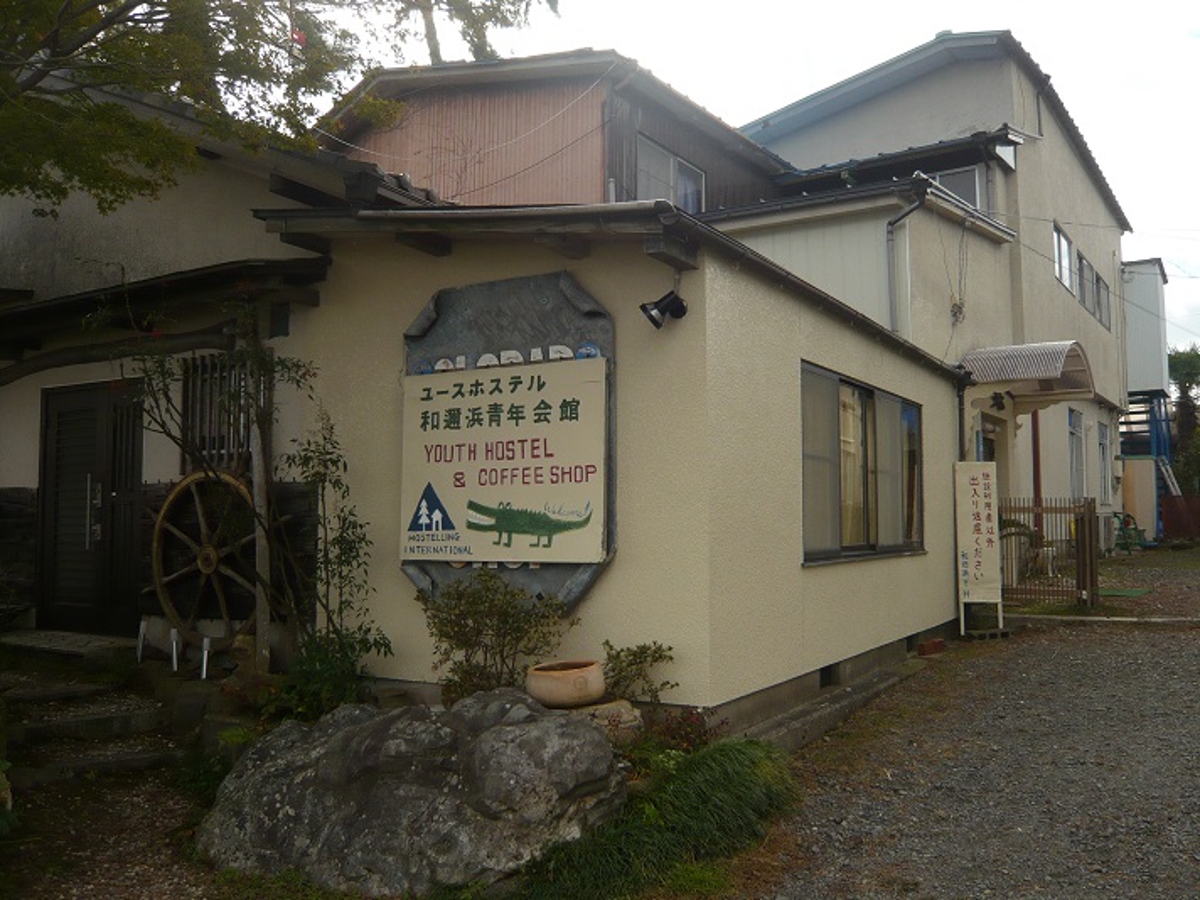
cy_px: 450
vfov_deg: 49.7
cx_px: 600
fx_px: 971
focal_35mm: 28
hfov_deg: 63.4
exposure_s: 1/500
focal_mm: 4.6
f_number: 2.8
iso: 100
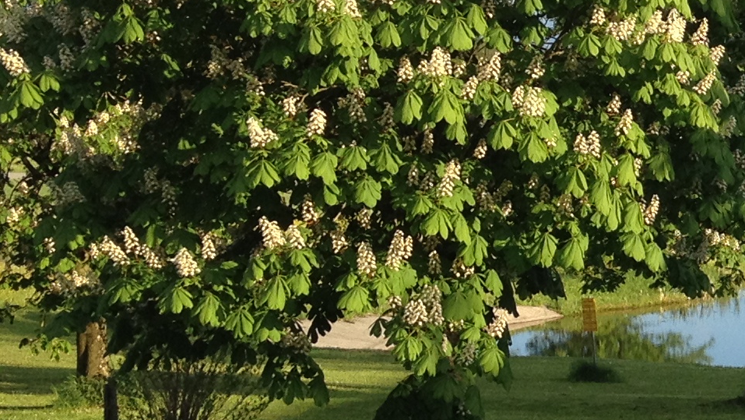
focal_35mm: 130
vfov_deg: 9.3
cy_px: 263
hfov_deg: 15.1
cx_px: 1169
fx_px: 2569
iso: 64
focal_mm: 4.28
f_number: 2.4
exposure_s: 1/673
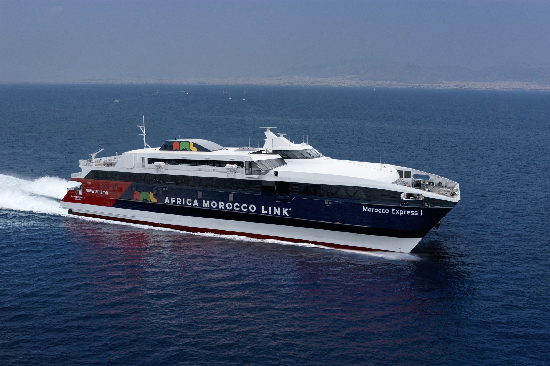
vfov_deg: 31.8
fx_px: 641
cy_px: 183
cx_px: 275
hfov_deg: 46.4
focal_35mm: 42
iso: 200
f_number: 8
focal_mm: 28
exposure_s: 1/1000
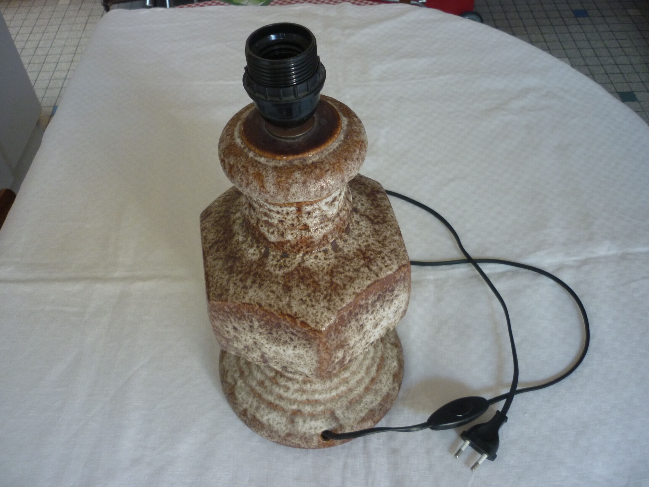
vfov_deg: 42.9
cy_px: 244
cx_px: 324
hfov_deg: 55.4
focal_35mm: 33
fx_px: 619
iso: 160
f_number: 2.8
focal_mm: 5.5
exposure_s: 1/30
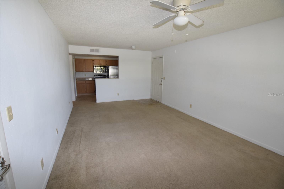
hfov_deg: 100.4
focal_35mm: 15
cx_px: 142
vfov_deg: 77.3
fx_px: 118
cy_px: 94
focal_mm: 10
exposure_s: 1/125
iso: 800
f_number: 5.6
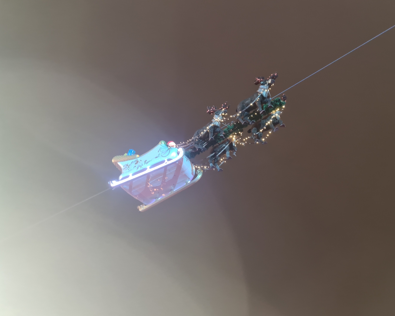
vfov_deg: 51.5
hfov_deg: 62.2
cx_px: 208
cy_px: 160
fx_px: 327
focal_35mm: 28
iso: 1000
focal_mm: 5.4
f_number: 1.8
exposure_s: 1/25
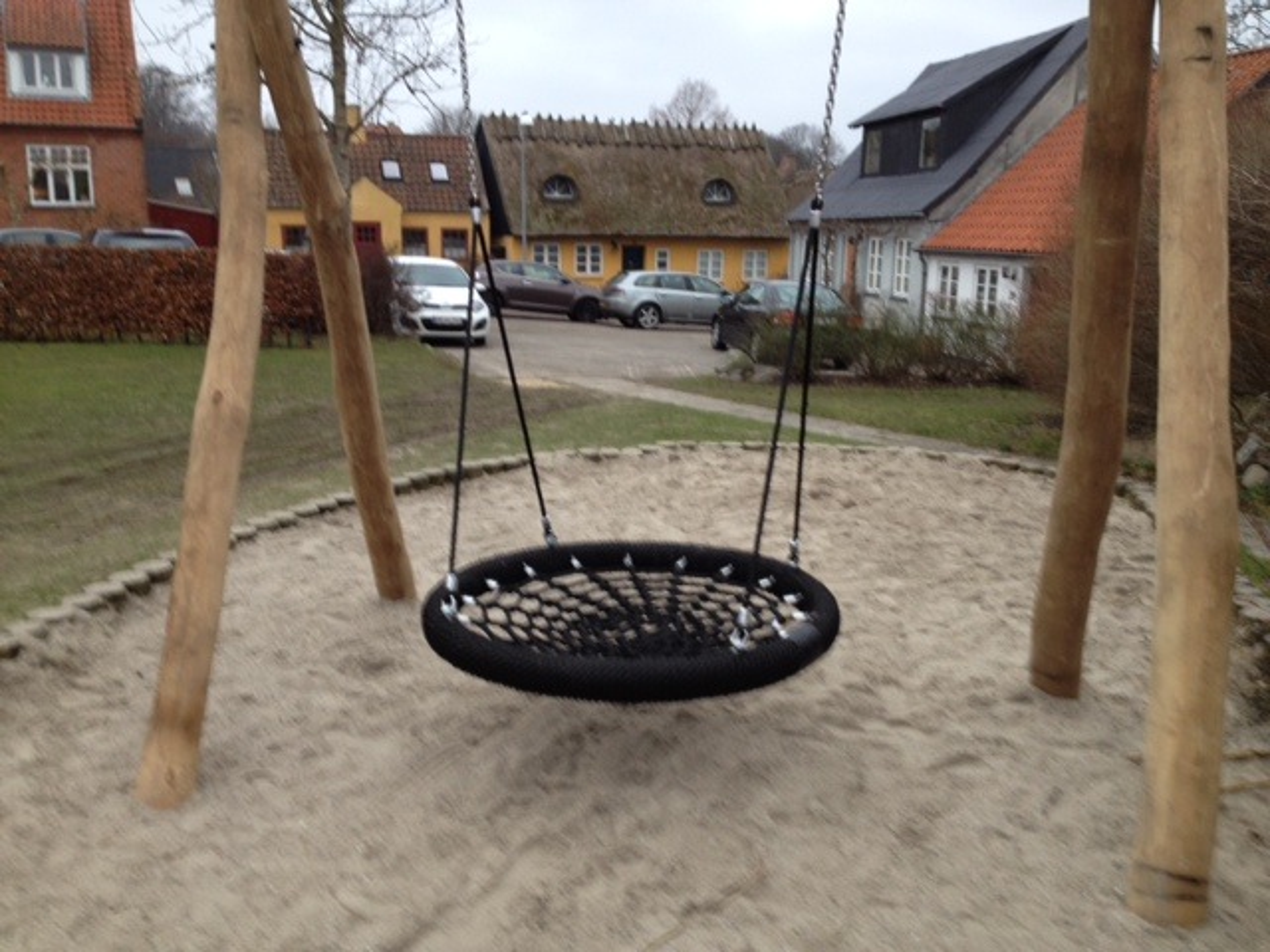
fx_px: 1284
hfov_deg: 52.6
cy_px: 476
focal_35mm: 35
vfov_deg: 40.7
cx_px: 635
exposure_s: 1/20
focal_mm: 4.28
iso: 50
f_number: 2.4
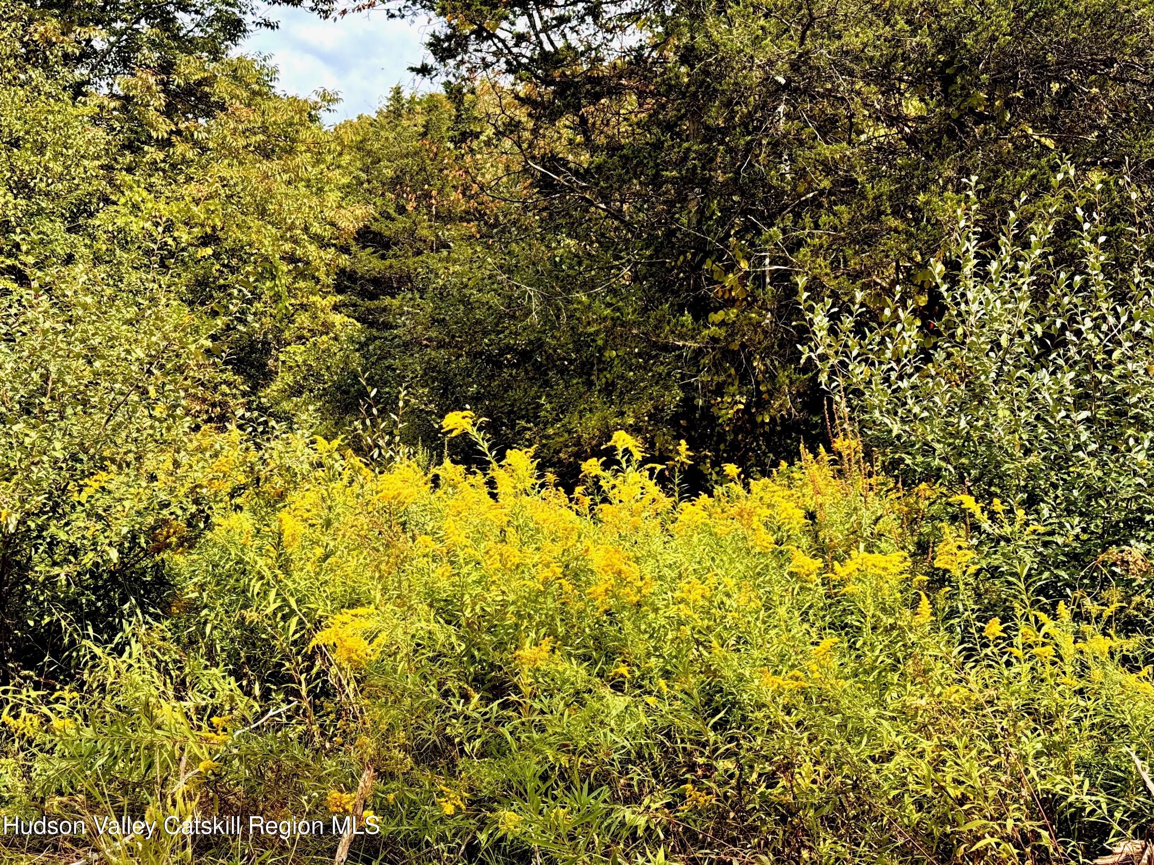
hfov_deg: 39.7
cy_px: 432
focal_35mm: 48
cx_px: 577
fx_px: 1600
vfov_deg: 30.3
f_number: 1.78
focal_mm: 6.76
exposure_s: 1/1597
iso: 64
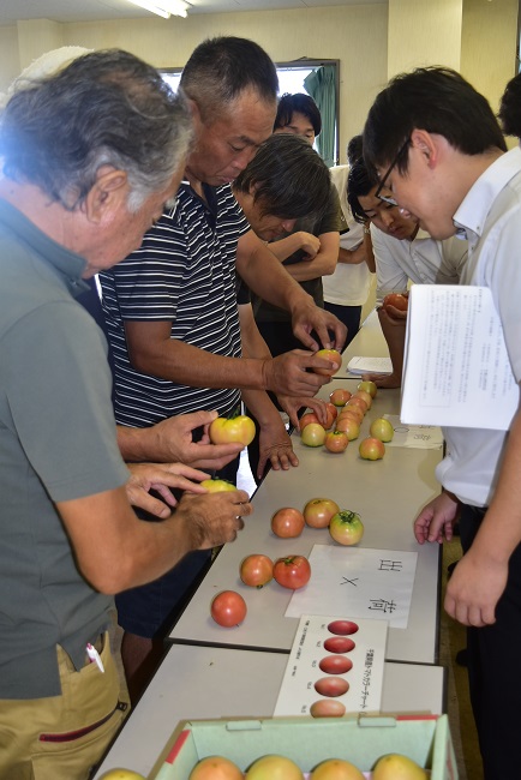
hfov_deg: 34.2
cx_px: 260
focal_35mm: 39
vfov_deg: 49.5
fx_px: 846
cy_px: 390
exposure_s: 1/125
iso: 400
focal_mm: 26
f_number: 4
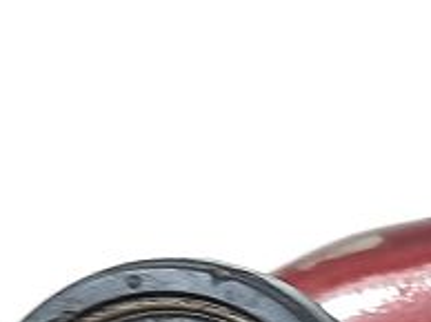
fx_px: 1928
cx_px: 742
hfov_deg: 11.9
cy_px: 449
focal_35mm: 155
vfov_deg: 9.3
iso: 64
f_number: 2
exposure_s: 1/50
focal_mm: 4.6
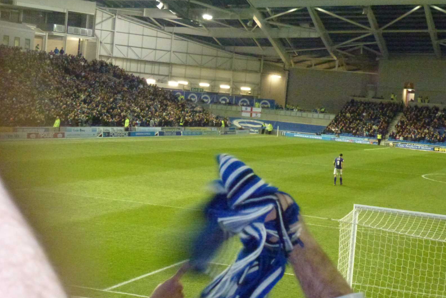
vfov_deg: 17.1
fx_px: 991
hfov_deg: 25.4
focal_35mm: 80
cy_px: 161
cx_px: 225
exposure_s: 1/80
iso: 1600
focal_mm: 13.6
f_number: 4.7
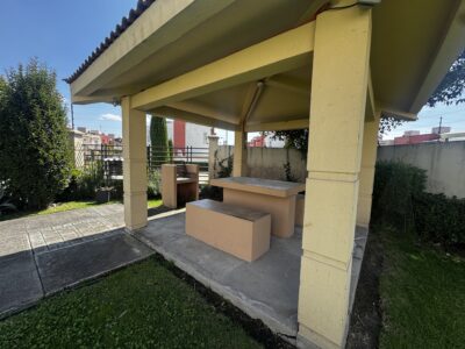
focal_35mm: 14
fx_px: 188
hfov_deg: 102.1
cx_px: 232
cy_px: 174
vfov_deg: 85.7
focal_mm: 2.22
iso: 40
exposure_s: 1/548
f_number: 2.2
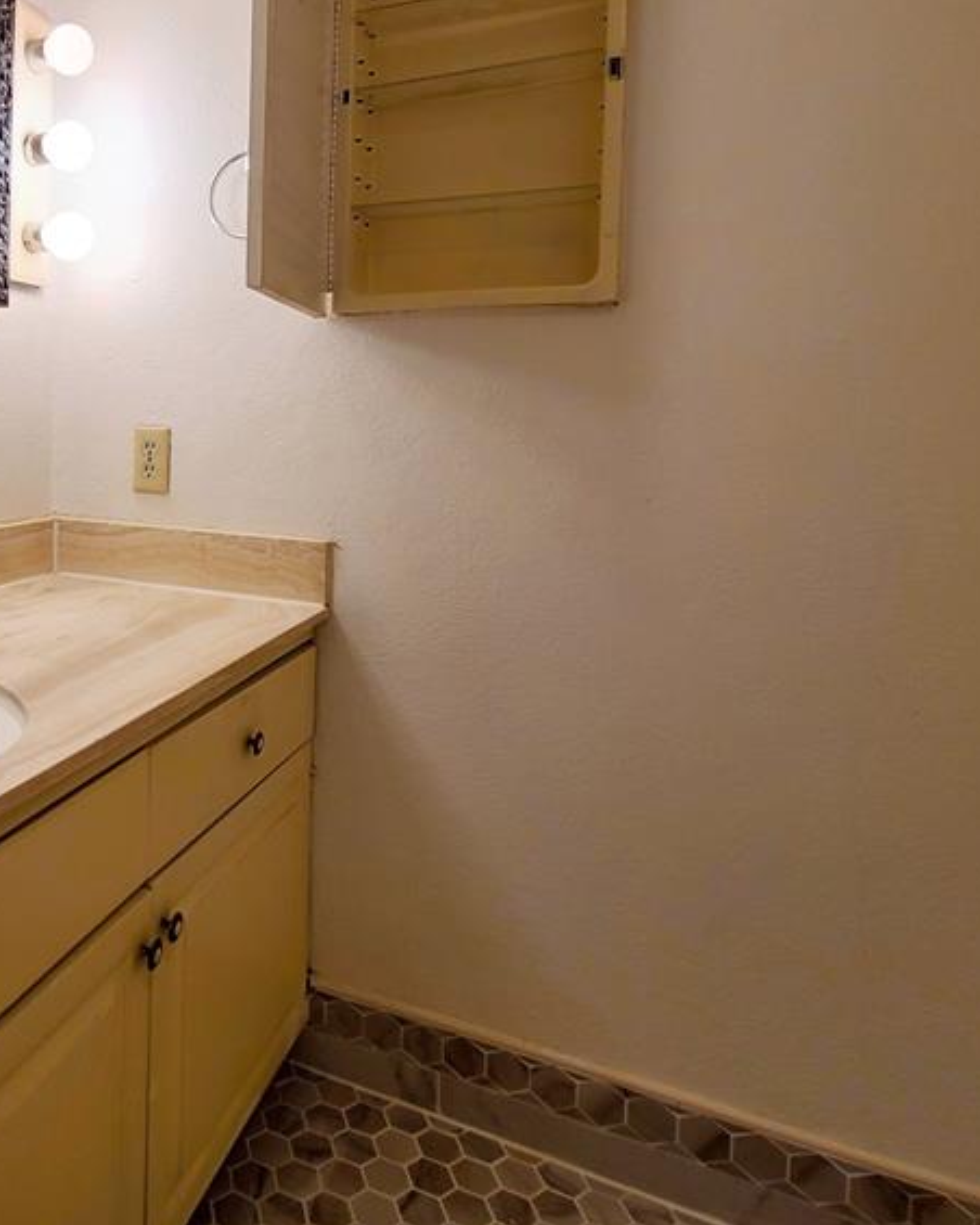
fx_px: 834
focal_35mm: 23
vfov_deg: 71.2
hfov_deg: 54.8
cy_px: 447
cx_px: 143
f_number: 2.2
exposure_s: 1/120
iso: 100
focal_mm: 2.2
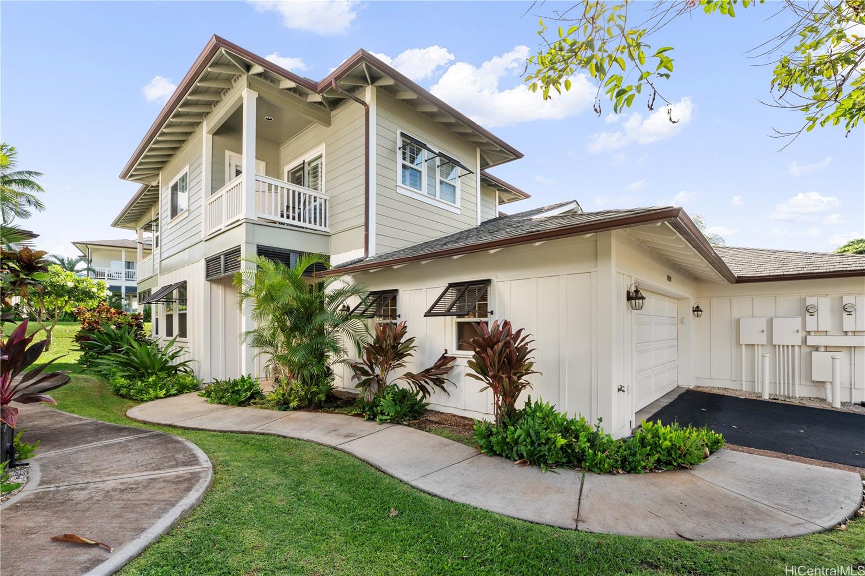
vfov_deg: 77.3
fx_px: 360
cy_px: 288
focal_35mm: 15
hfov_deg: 100.4
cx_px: 432
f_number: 9
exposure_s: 1/400
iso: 400
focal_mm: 15
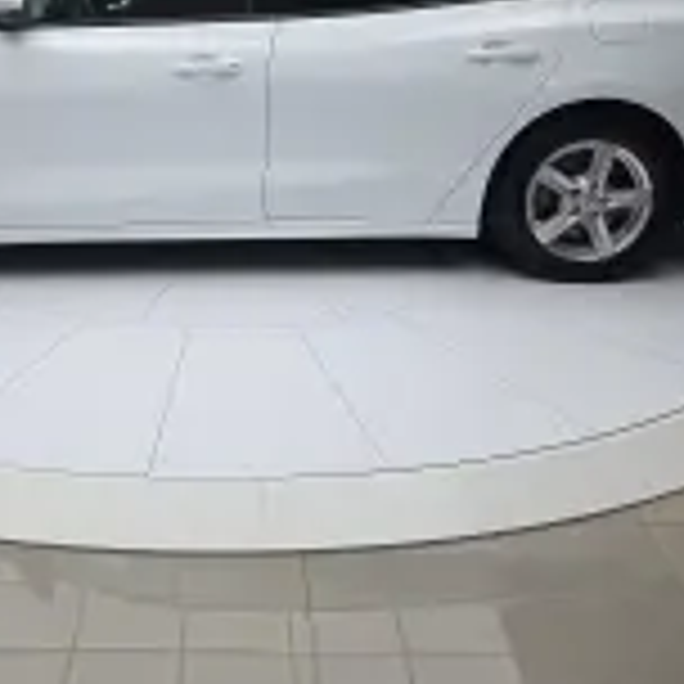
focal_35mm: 48
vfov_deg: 34.8
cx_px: 225
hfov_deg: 35.0
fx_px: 1073
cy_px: 189
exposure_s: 1/132
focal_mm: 6.25
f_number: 1.7
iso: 12
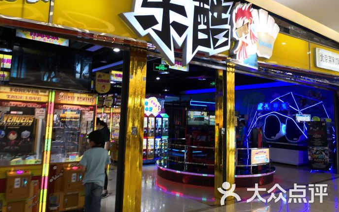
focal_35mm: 29
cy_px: 90
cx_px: 169
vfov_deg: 43.0
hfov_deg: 64.6
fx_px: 268
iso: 50
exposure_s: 1/50
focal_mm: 3.95
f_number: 1.6
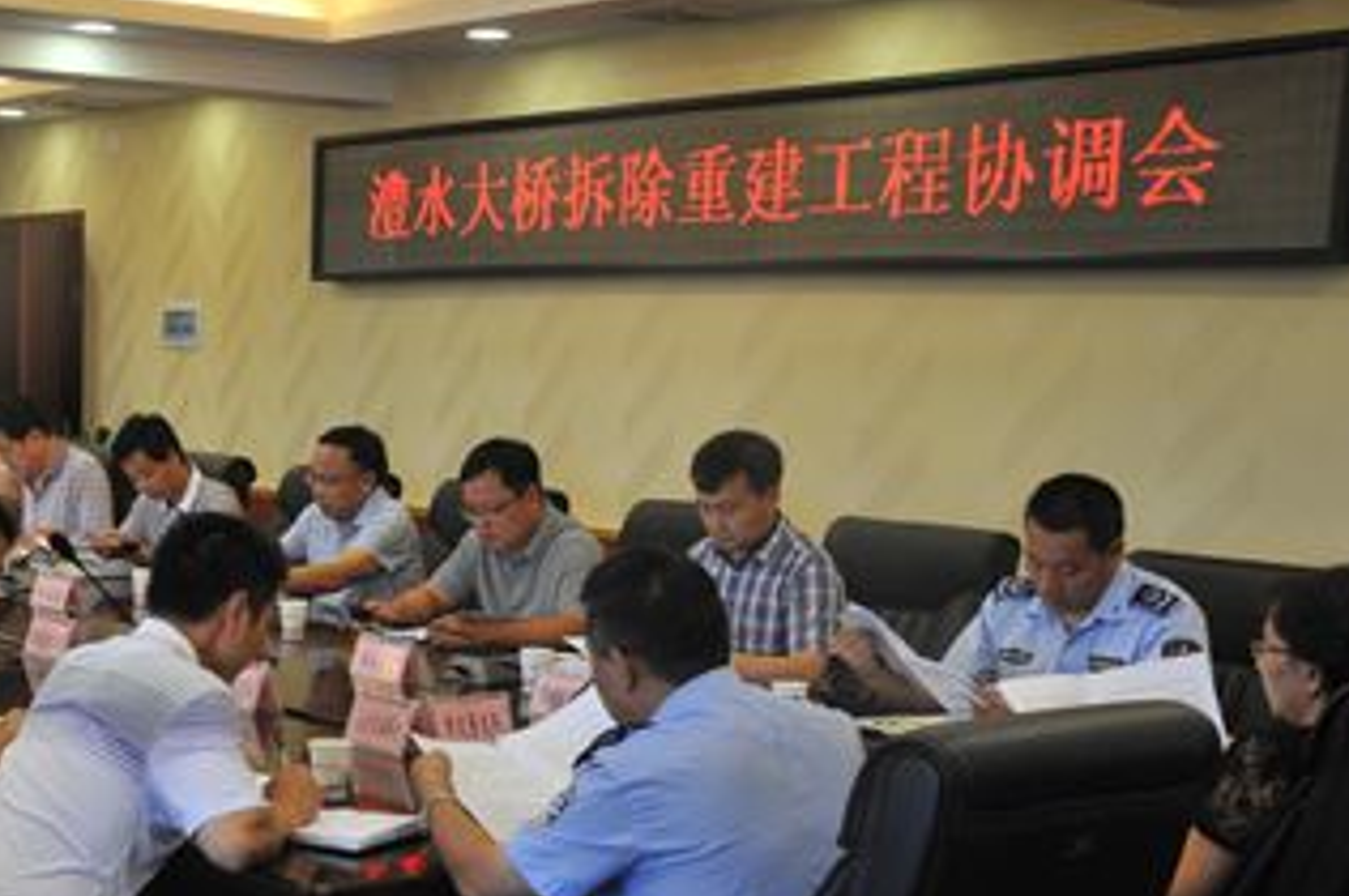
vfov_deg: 22.2
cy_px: 567
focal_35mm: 61
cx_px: 337
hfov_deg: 32.3
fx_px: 2283
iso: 1250
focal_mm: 35
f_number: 9
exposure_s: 1/50
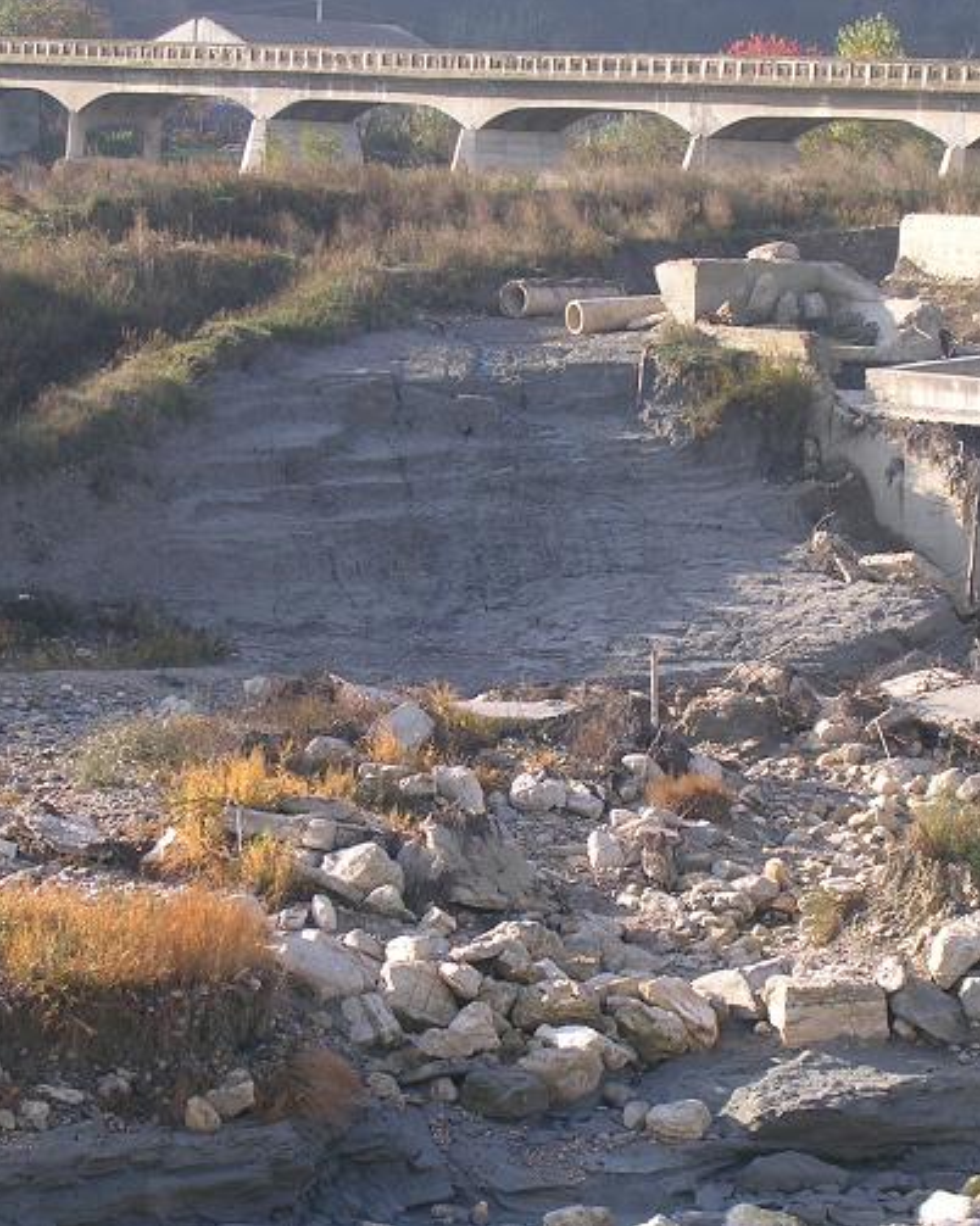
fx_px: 5478
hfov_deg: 10.2
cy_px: 613
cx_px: 609
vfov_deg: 12.8
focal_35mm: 151
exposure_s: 1/134
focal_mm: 17.4
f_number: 4.9
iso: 50
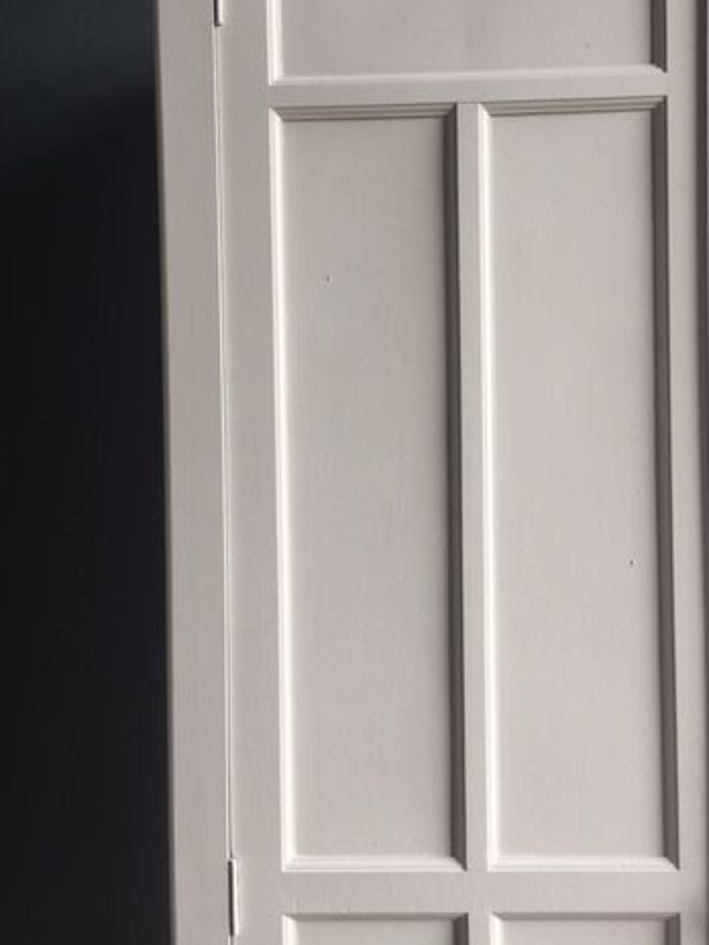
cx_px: 448
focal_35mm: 40
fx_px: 1092
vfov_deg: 46.4
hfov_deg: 35.7
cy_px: 352
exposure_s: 1/100
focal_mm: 4.15
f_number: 2.2
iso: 32
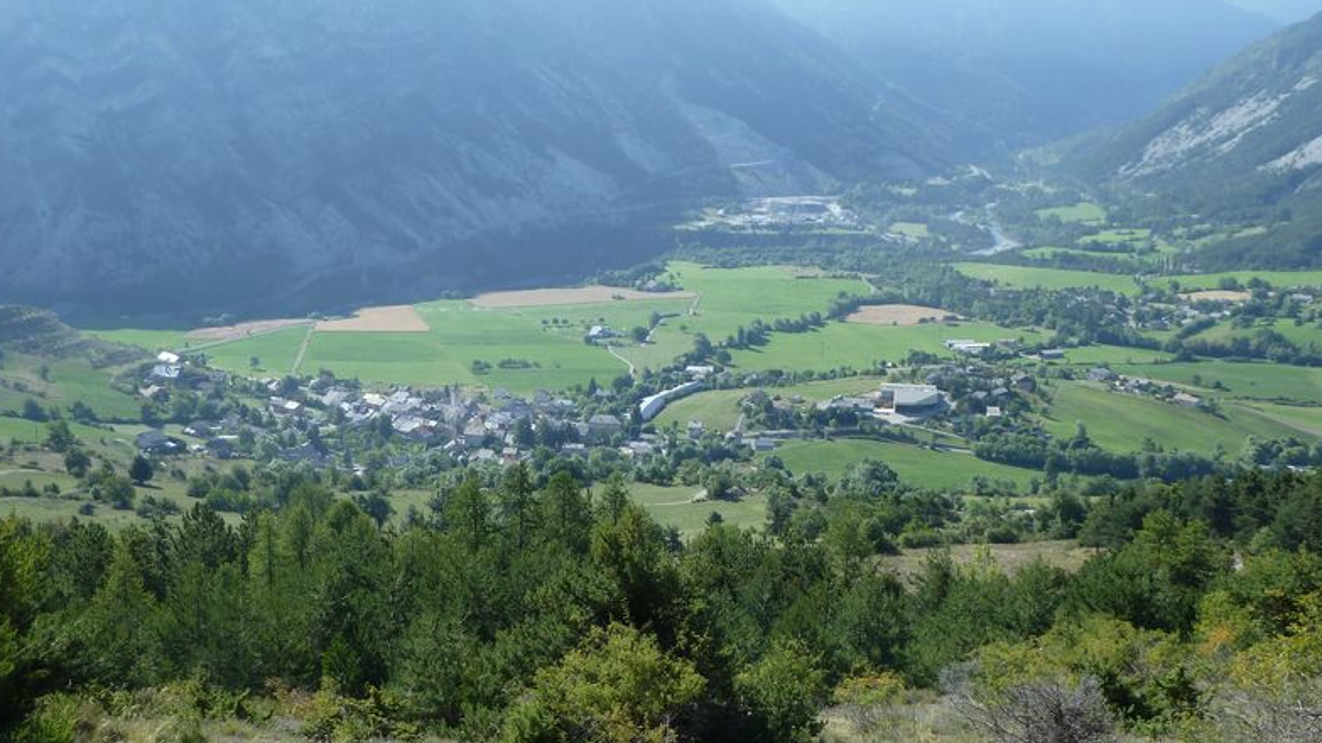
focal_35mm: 49
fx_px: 1717
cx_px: 657
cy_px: 400
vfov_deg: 24.4
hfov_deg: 42.1
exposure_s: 1/320
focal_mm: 7.3
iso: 80
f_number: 4
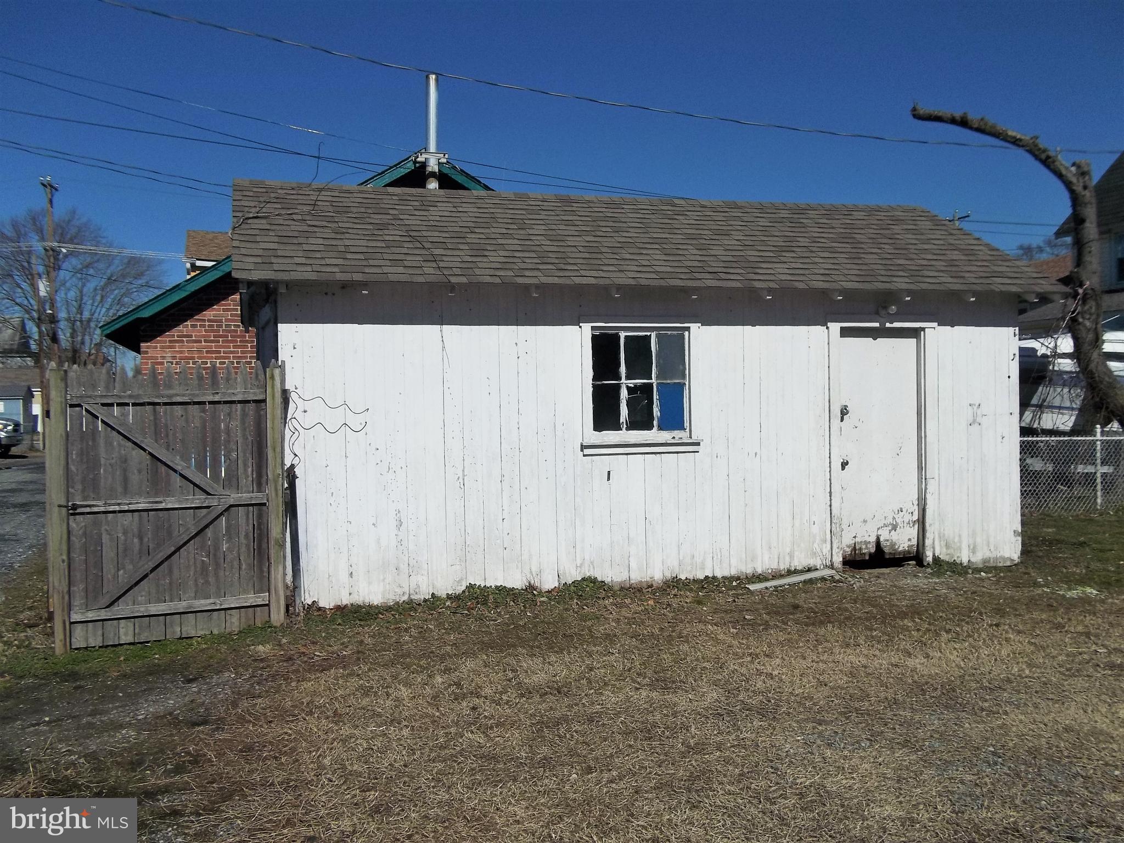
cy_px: 422
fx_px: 1039
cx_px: 562
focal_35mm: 32
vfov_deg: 44.2
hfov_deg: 56.8
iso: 80
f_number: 8.8
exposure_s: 1/640
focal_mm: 5.7
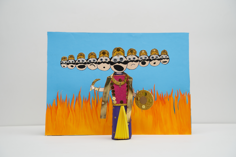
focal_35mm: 69
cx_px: 118
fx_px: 452
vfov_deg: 19.7
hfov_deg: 29.2
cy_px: 78
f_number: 6.3
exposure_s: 1/60
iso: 640
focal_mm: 69
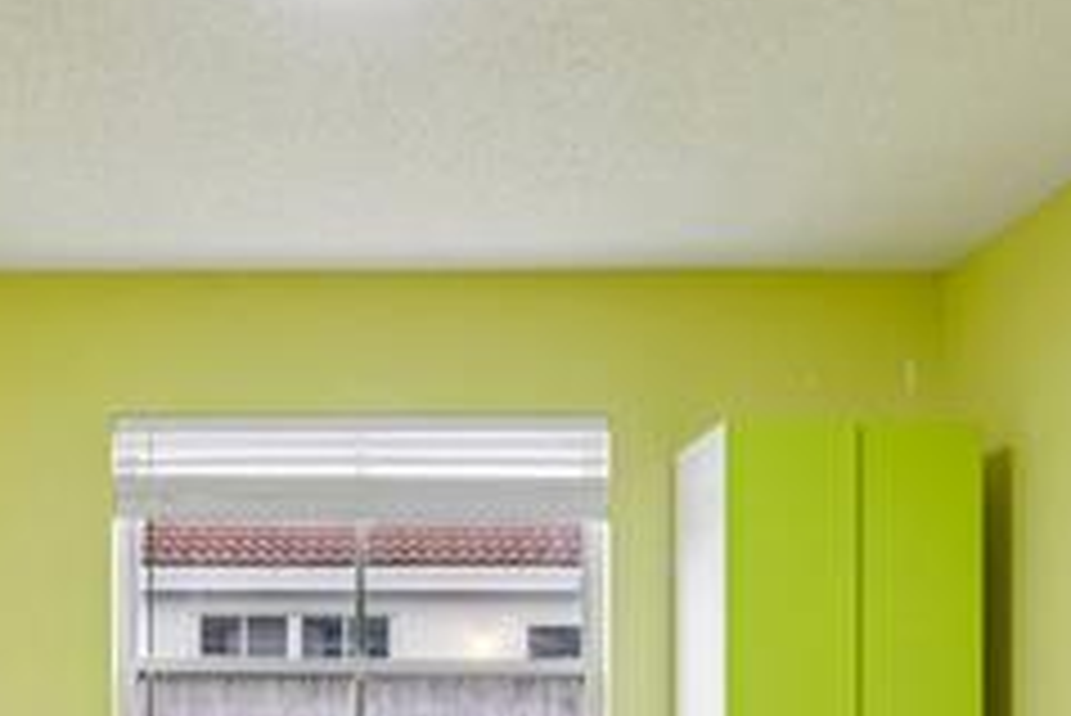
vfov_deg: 27.3
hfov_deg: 41.8
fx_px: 1399
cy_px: 696
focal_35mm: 47
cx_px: 464
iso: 200
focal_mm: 14
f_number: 9
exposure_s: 1/8
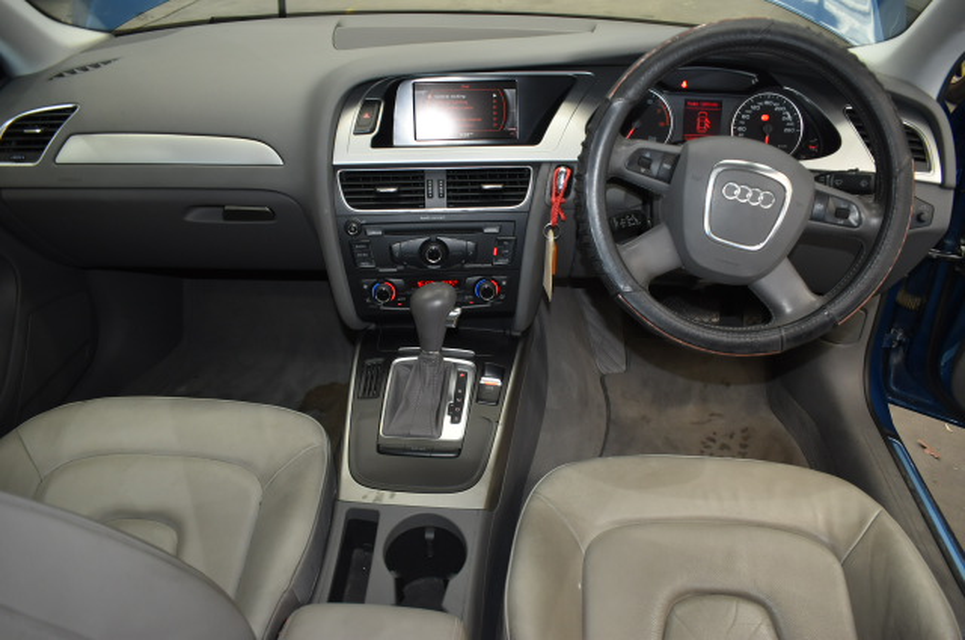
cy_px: 320
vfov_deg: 47.7
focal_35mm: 27
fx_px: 722
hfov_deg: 67.5
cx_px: 482
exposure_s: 1/60
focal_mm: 18
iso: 800
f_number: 3.5
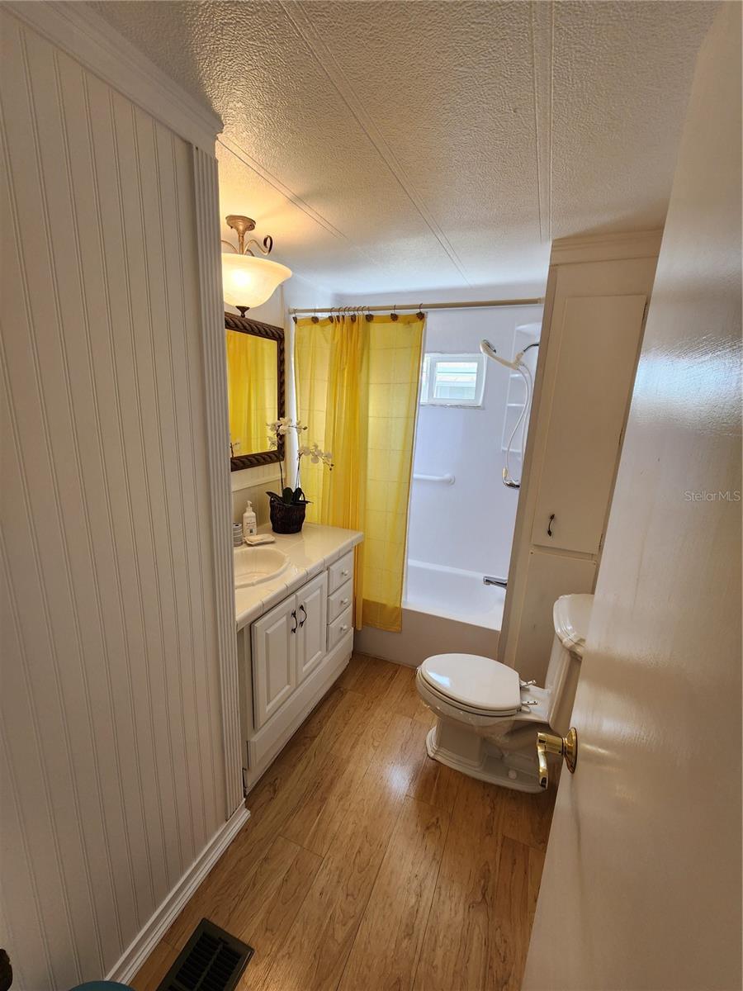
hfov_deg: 89.9
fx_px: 372
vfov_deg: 106.2
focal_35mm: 13
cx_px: 372
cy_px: 496
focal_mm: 2.2
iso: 80
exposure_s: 1/60
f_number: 2.2
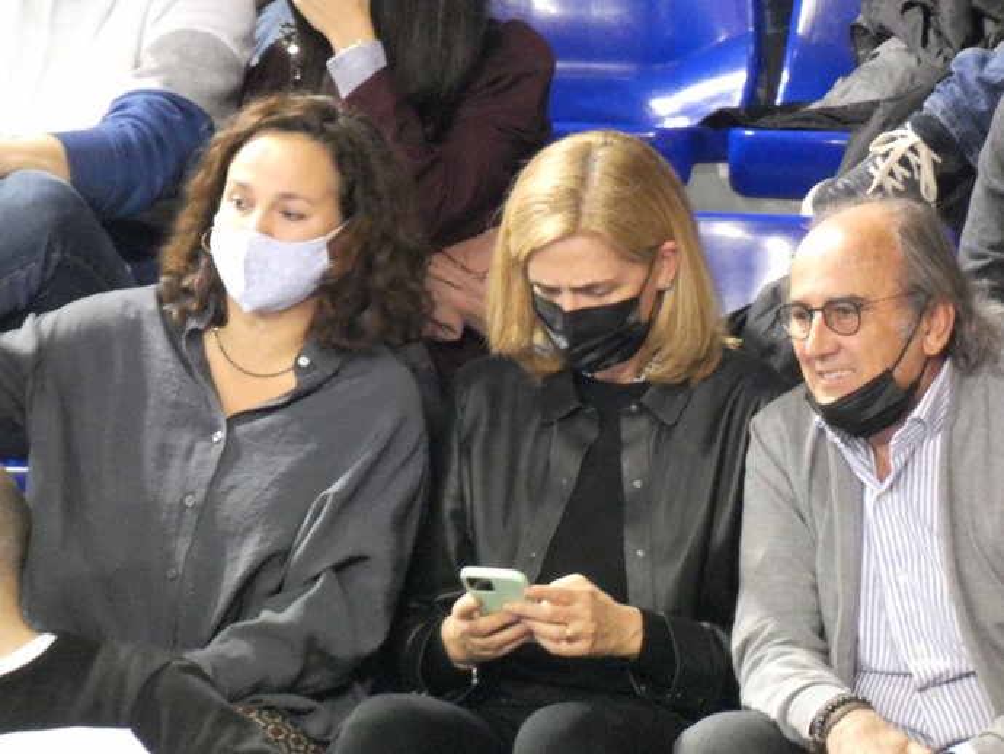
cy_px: 377
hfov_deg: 1.7
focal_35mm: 1169
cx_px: 502
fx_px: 33917
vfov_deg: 1.3
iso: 1600
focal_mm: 209.4
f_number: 5.8
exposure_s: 1/25
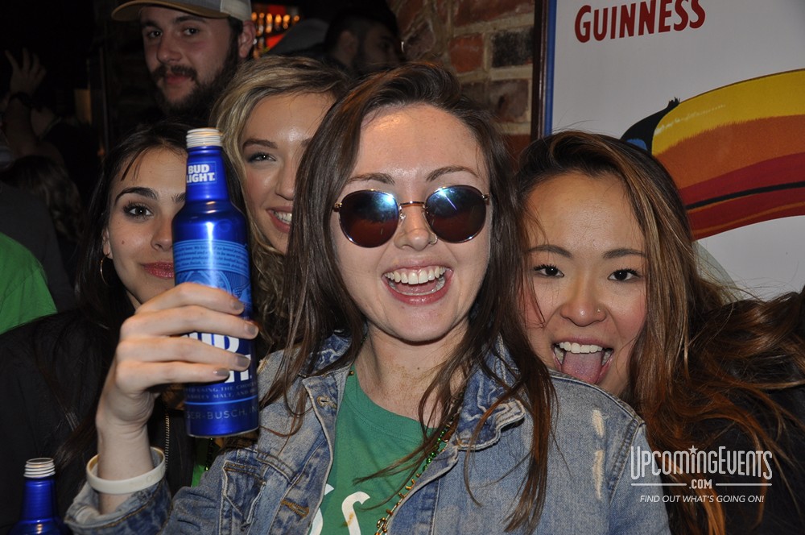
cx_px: 402
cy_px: 268
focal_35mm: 39
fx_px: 871
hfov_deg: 49.6
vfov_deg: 34.1
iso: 400
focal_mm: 26
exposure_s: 1/60
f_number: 4
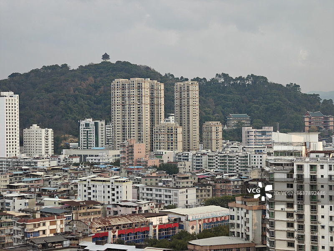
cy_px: 126
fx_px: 676
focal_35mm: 70
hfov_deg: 27.8
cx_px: 167
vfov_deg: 21.0
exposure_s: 1/200
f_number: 2.6
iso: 100
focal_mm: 13.3
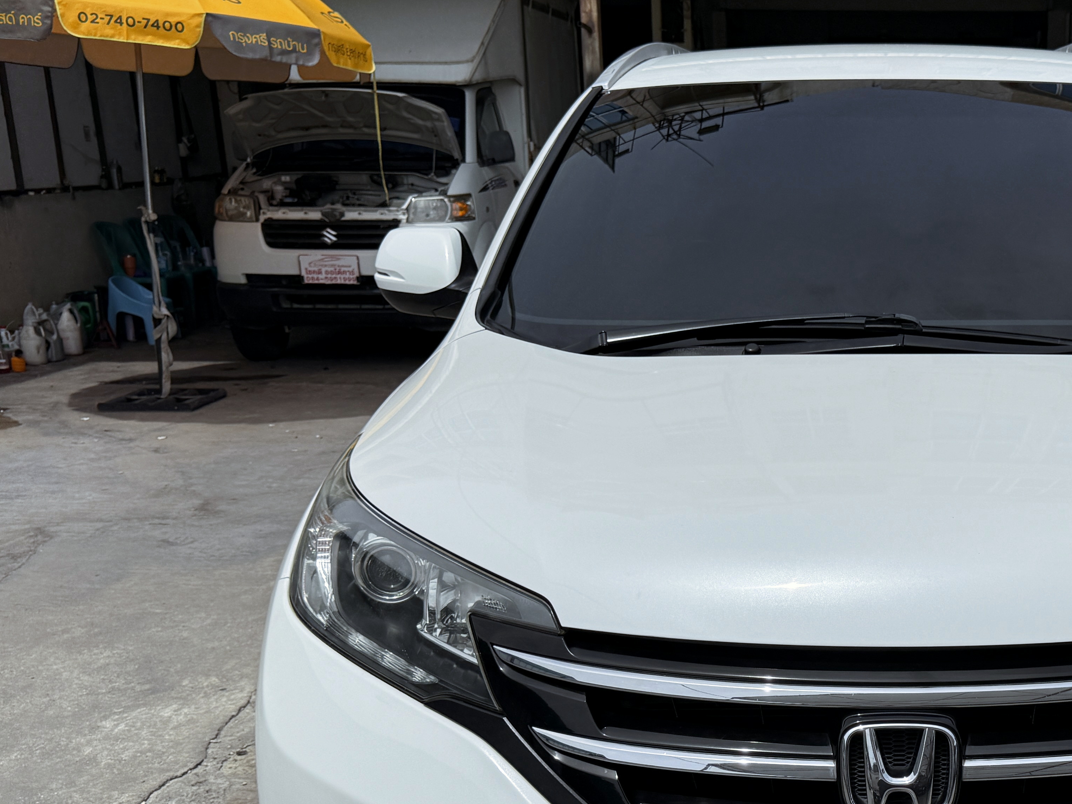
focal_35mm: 45
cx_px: 858
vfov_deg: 31.8
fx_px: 1394
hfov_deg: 40.4
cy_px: 576
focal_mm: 6.76
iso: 80
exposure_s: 1/9091
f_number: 1.78
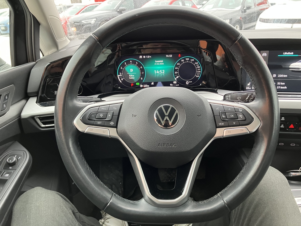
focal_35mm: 28
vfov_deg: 49.7
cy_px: 113
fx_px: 243
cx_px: 150
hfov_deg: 63.4
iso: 160
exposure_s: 1/60
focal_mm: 3.99
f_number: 1.8
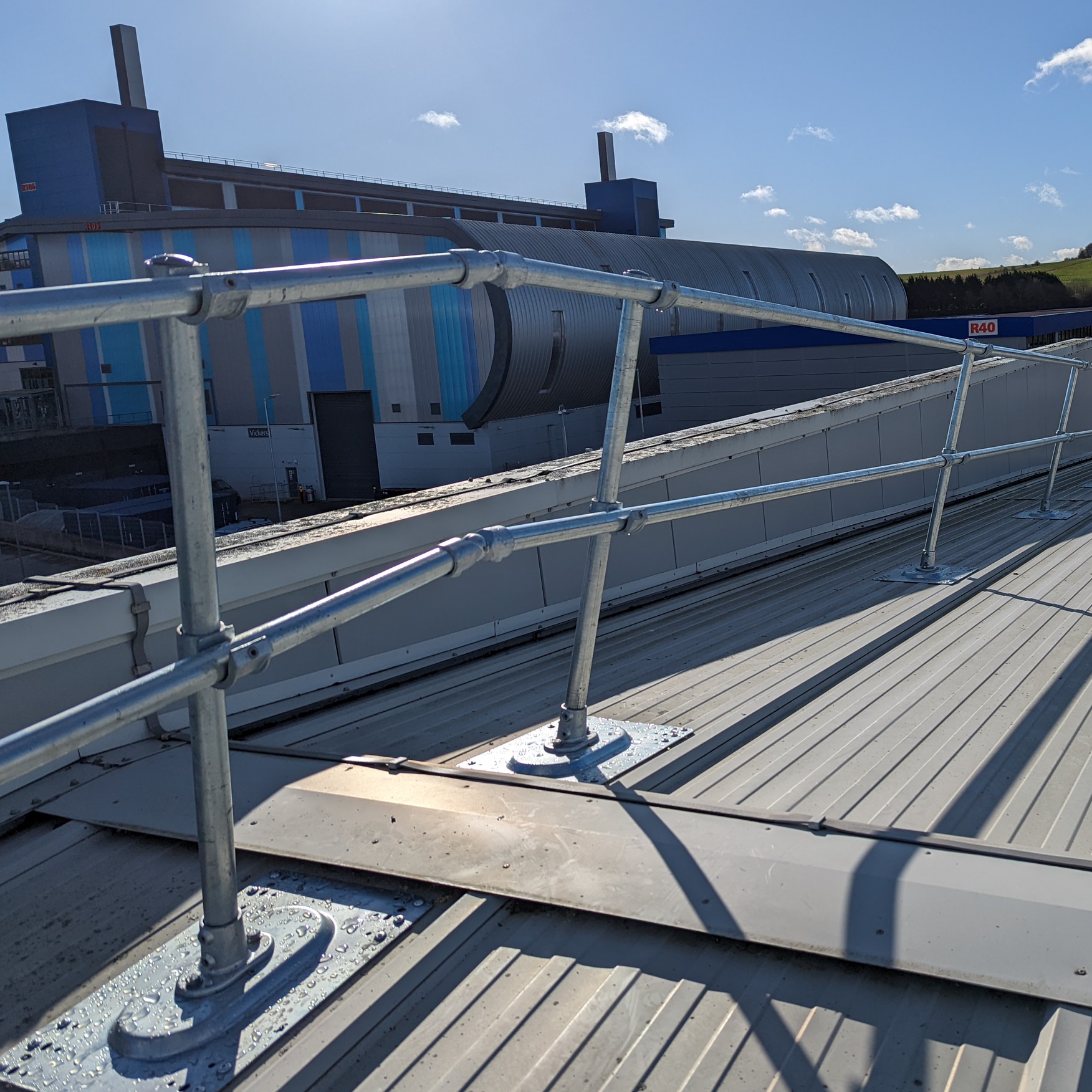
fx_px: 1106
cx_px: 787
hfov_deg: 50.8
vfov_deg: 52.5
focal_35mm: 31
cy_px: 510
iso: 38
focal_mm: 6.81
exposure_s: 1/5650
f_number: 1.85
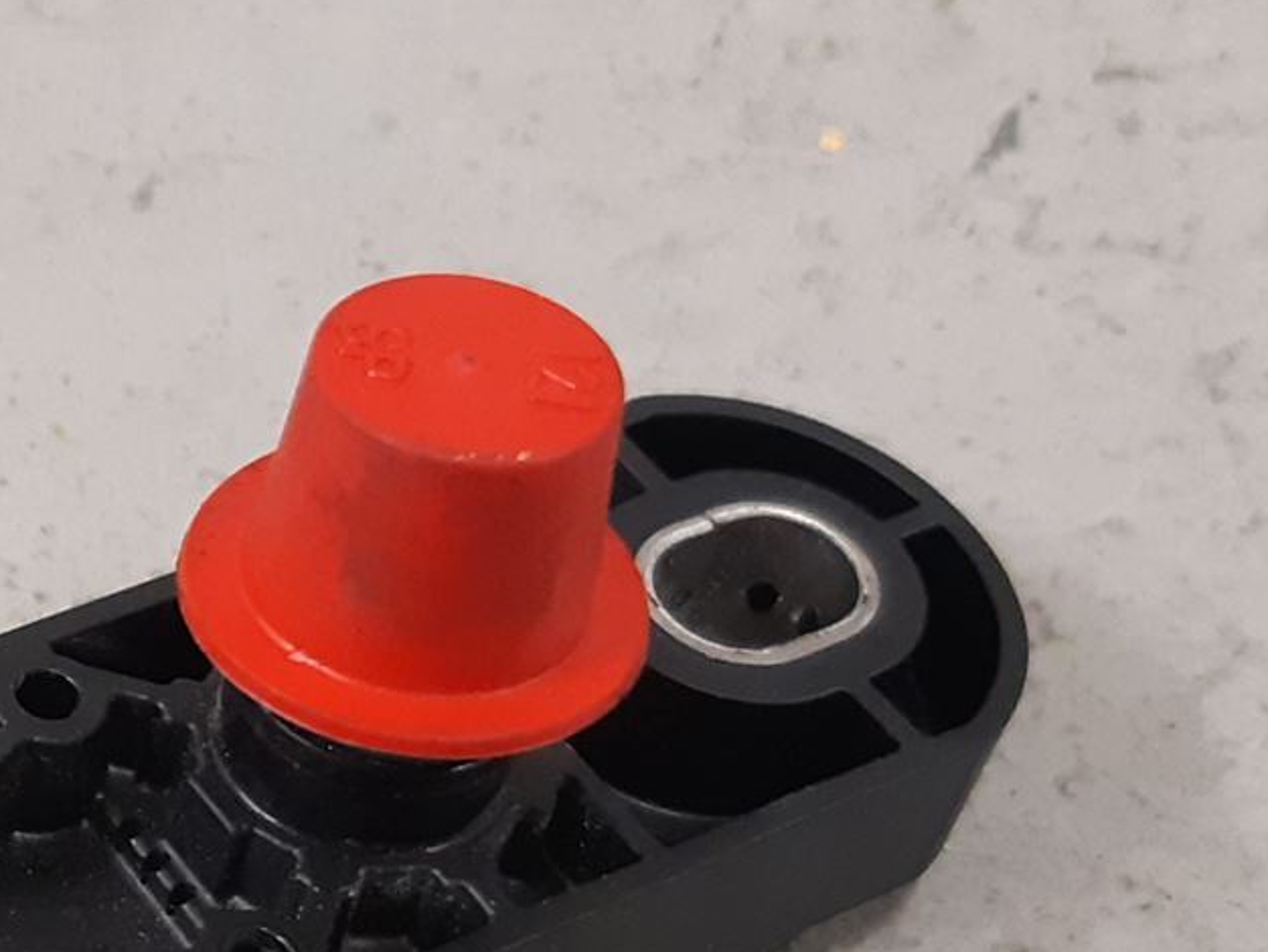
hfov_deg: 21.9
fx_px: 3115
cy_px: 993
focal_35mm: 85
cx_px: -105
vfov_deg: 16.9
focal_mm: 3.93
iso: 250
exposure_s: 1/50
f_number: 1.7
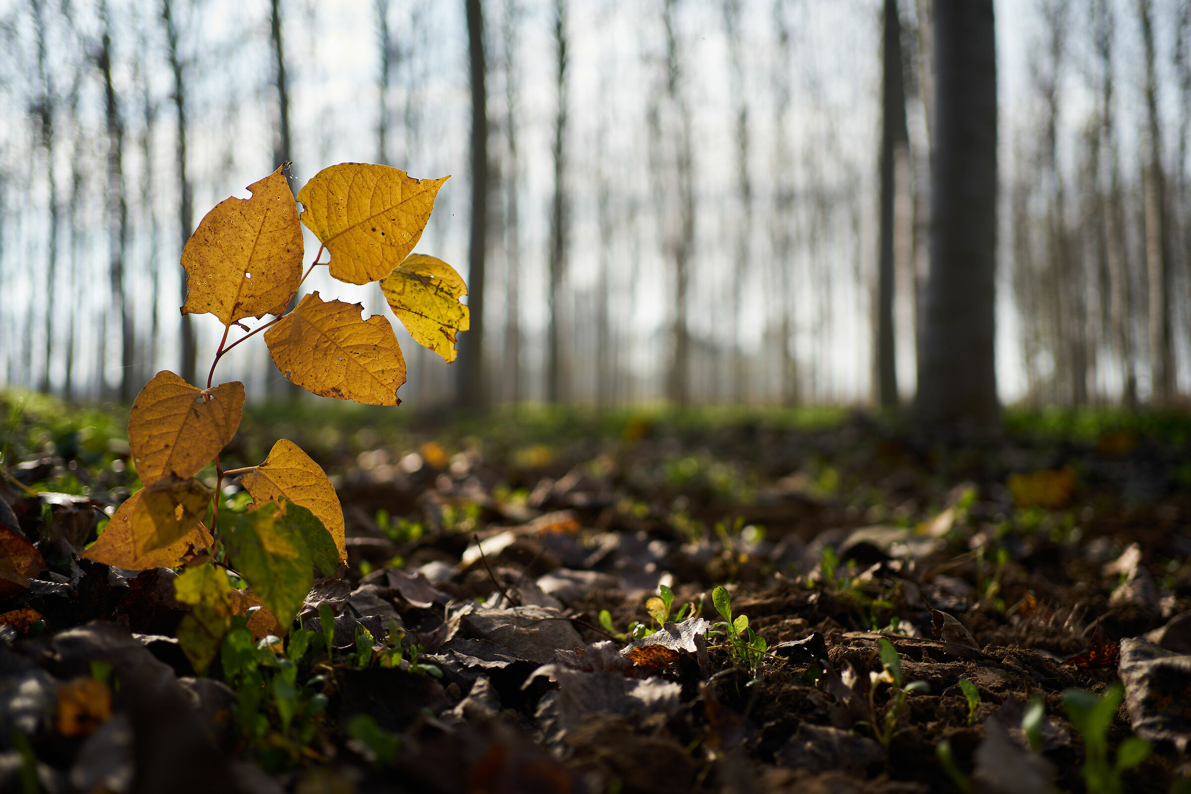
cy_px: 397
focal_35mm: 35
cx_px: 596
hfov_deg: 54.4
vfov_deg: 37.9
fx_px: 1158
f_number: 2
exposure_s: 1/1000
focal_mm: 35
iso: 50
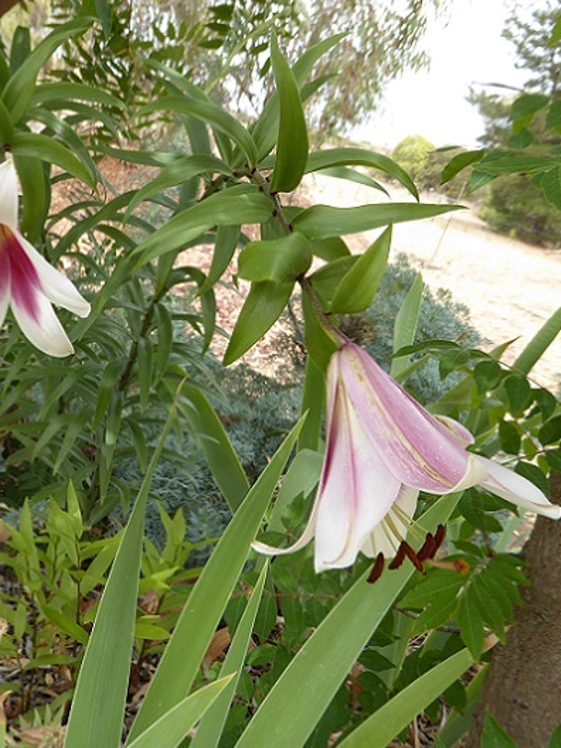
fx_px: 778
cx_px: 179
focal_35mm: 36
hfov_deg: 39.1
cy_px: 415
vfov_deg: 51.3
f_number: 3.3
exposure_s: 1/250
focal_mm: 4.3
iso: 100
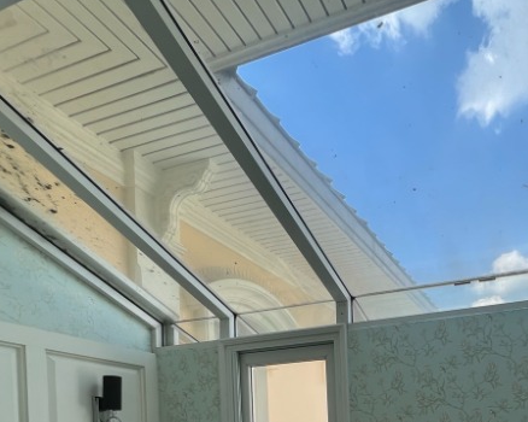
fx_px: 453
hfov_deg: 57.6
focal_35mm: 29
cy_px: 449
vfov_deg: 41.4
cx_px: 391
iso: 32
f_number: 1.8
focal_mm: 1.57
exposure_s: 1/374
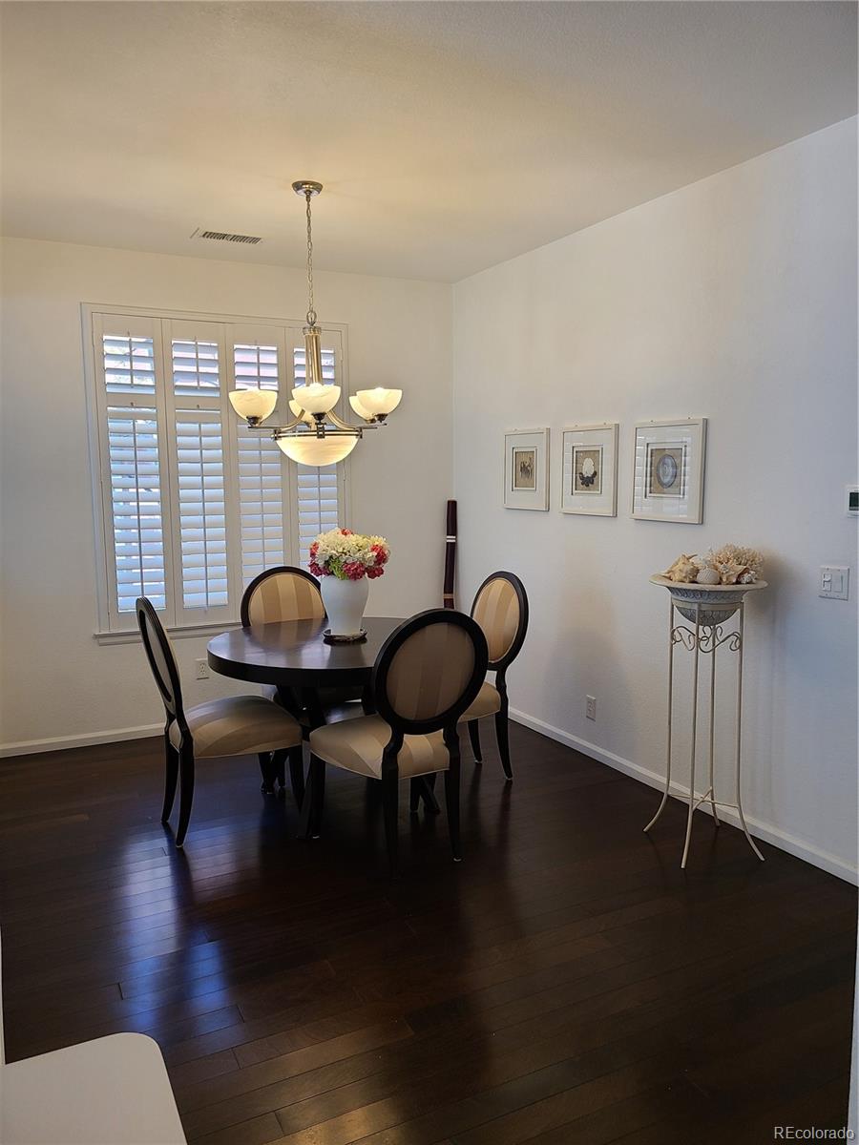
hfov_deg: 53.1
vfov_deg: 67.3
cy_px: 572
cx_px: 430
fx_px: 860
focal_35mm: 26
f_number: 1.8
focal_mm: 5.4
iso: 50
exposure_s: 1/60
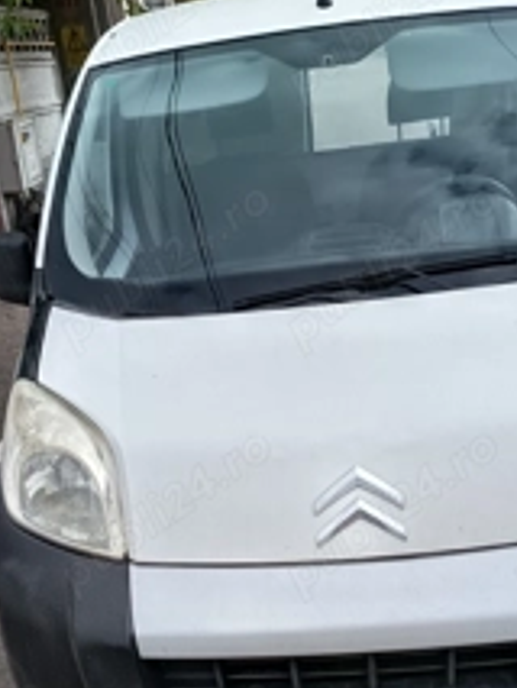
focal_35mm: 45
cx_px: 278
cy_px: 565
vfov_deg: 40.1
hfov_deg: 32.2
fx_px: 895
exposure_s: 1/330
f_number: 1.7
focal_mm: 5.24
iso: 50
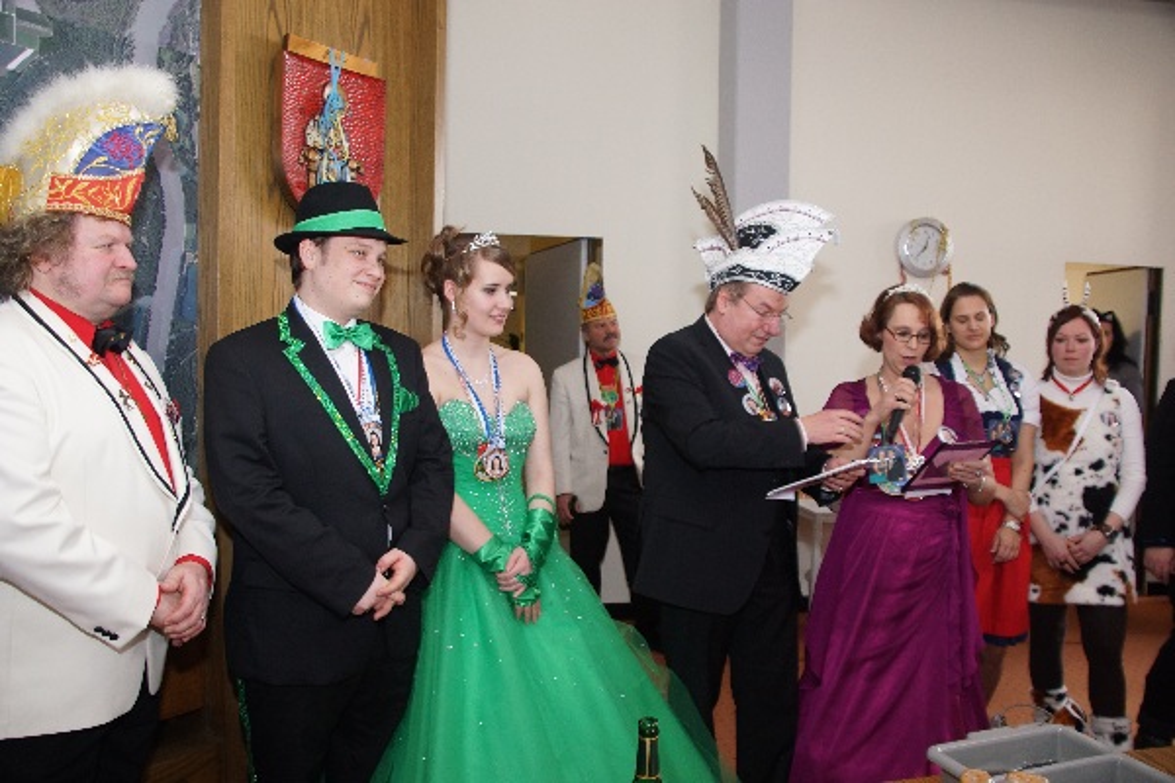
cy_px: 392
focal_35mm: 30
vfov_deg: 43.6
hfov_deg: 61.9
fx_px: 979
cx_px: 588
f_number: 4
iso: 500
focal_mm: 20
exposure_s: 1/60
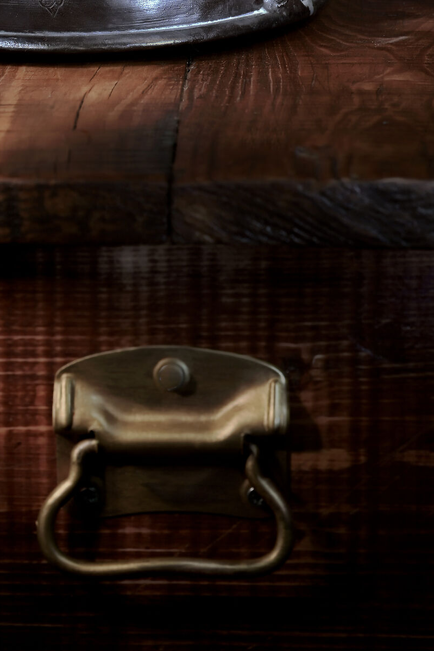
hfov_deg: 12.6
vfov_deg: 18.5
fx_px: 1955
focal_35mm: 108
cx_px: 120
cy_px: 3
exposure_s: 30
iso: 100
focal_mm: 54
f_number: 8
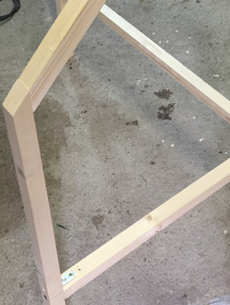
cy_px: 73
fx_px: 619
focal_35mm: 70
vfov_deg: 27.3
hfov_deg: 21.0
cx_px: 104
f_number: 2.2
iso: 160
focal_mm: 4.15
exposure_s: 1/33
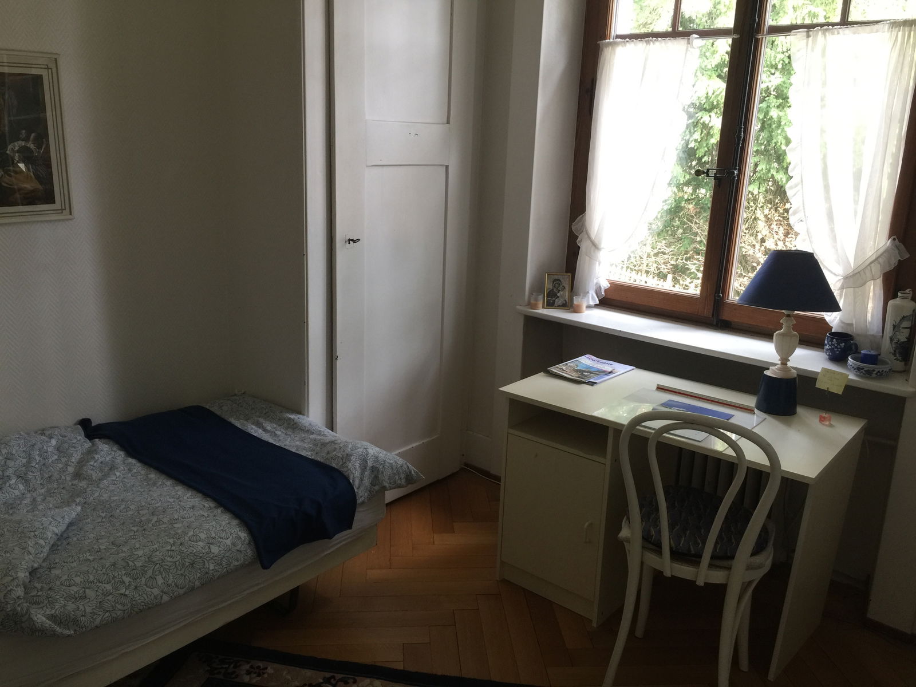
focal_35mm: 29
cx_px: 458
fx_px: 767
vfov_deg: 48.2
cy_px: 344
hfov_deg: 61.7
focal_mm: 4.15
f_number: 2.2
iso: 40
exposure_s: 1/17
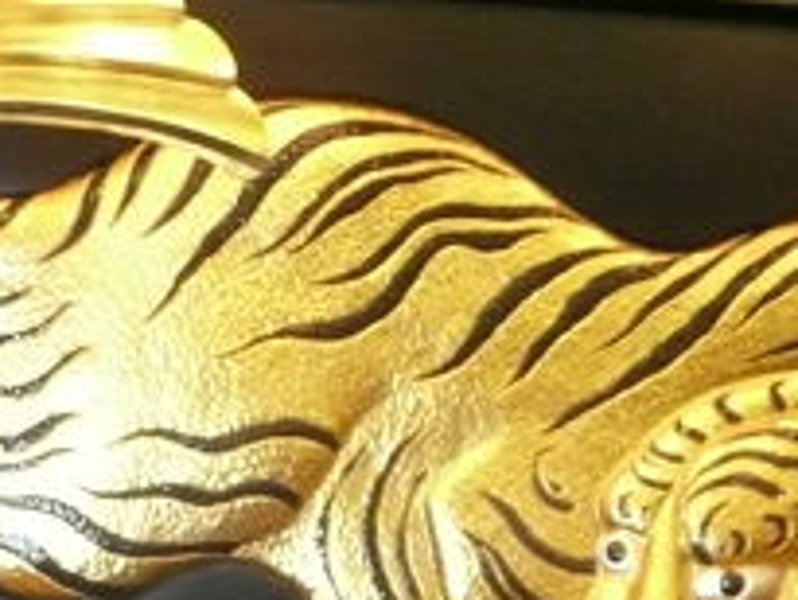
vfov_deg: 15.4
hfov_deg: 20.6
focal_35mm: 95
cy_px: 547
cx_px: 257
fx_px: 2191
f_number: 3.4
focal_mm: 4.9
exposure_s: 1/30
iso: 640
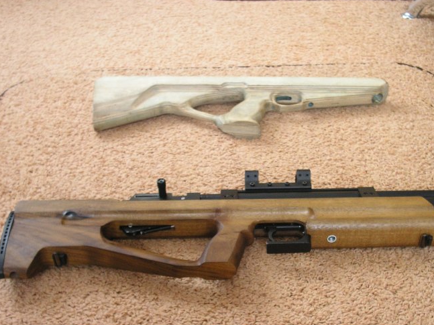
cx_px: 245
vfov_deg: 30.8
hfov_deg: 40.4
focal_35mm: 47
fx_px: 589
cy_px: 192
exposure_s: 1/10
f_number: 2.8
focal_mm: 7.8
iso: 200
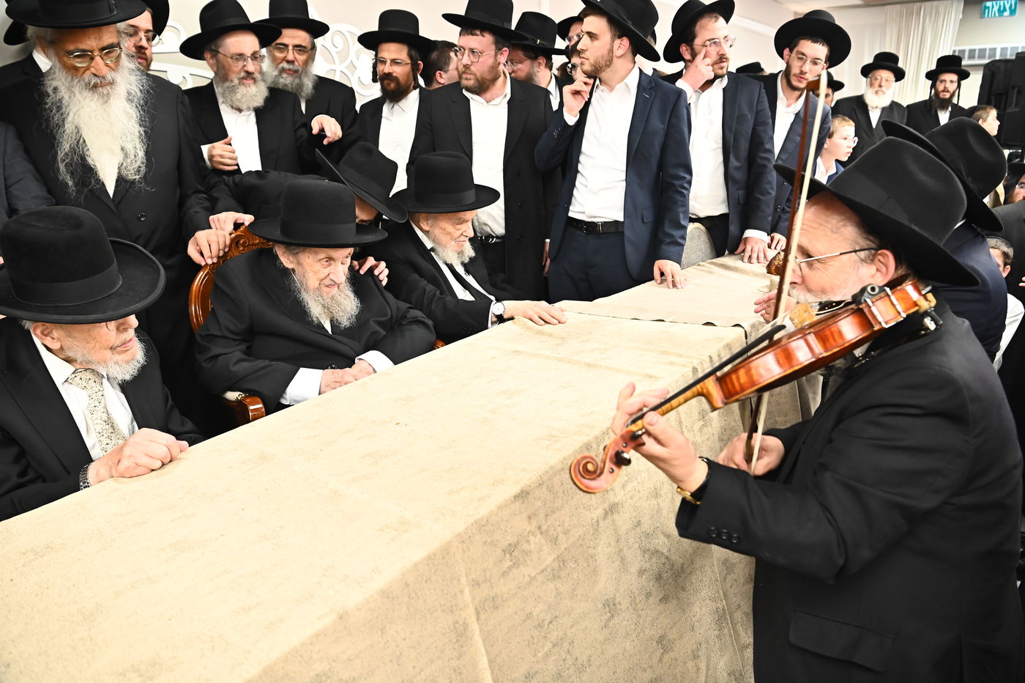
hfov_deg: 73.8
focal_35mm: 24
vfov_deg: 53.1
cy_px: 342
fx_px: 683
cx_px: 512
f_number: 4.5
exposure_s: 1/200
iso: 3200
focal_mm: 24
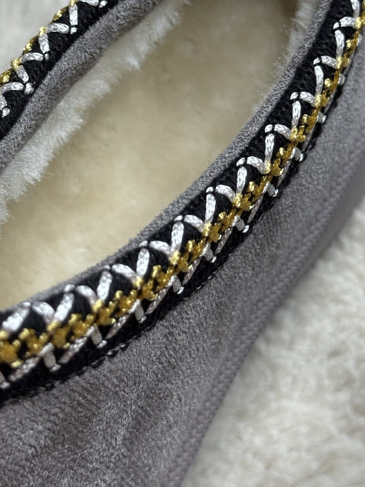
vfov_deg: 24.0
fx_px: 1139
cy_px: 151
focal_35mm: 81
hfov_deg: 18.2
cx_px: 184
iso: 64
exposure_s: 1/100
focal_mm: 6.76
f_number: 1.78
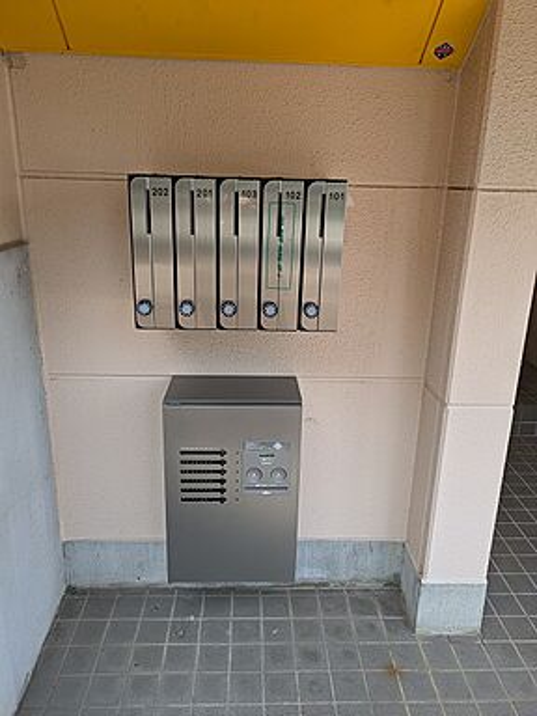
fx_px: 517
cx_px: 268
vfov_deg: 69.4
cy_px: 358
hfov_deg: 54.9
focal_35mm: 25
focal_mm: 5.43
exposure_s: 1/299
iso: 44
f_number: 1.89
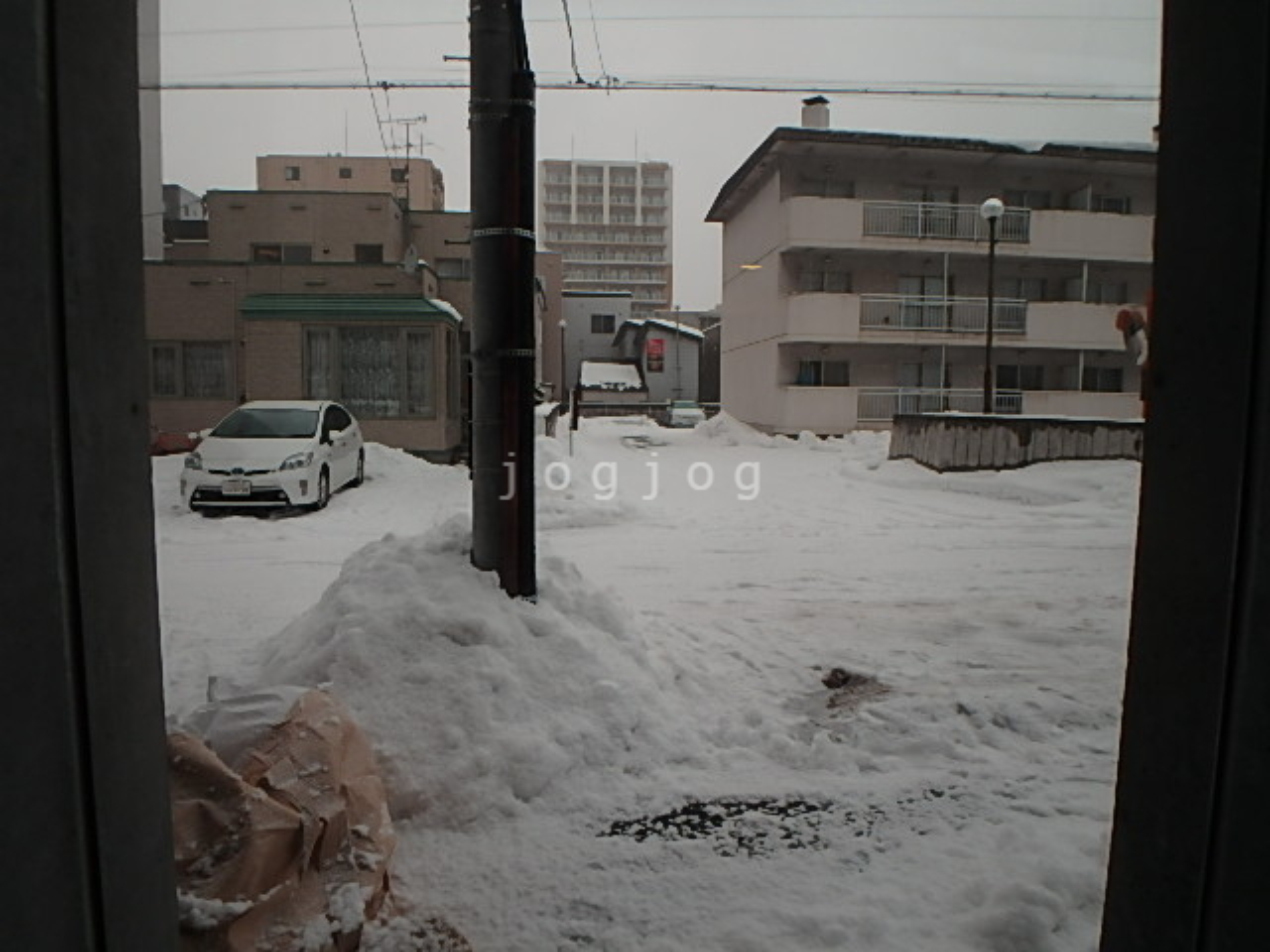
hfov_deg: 79.0
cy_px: 476
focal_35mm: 21
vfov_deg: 63.4
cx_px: 635
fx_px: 770
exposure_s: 1/80
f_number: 3.5
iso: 125
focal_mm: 3.7
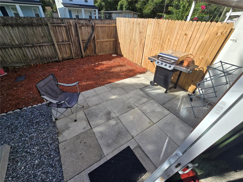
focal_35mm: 13
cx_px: 122
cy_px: 91
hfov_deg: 106.2
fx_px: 91
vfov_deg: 89.9
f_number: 2.2
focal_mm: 2.2
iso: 50
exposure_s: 1/1668
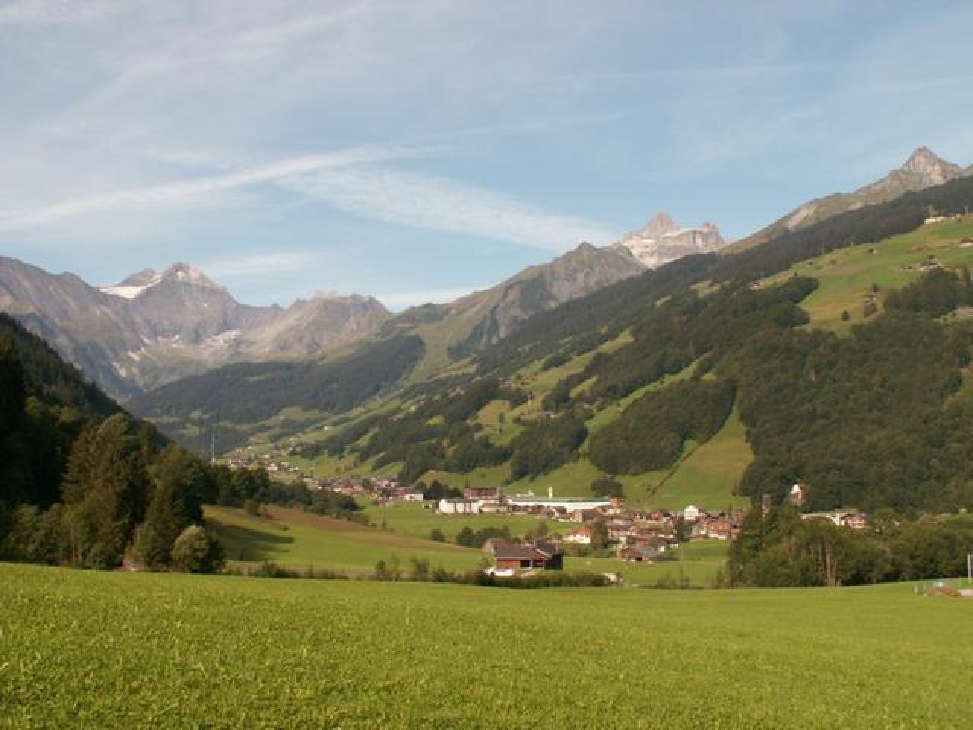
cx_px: 486
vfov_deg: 40.7
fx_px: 984
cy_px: 365
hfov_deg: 52.6
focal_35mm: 35
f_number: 8
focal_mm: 5.86
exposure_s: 1/100
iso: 50
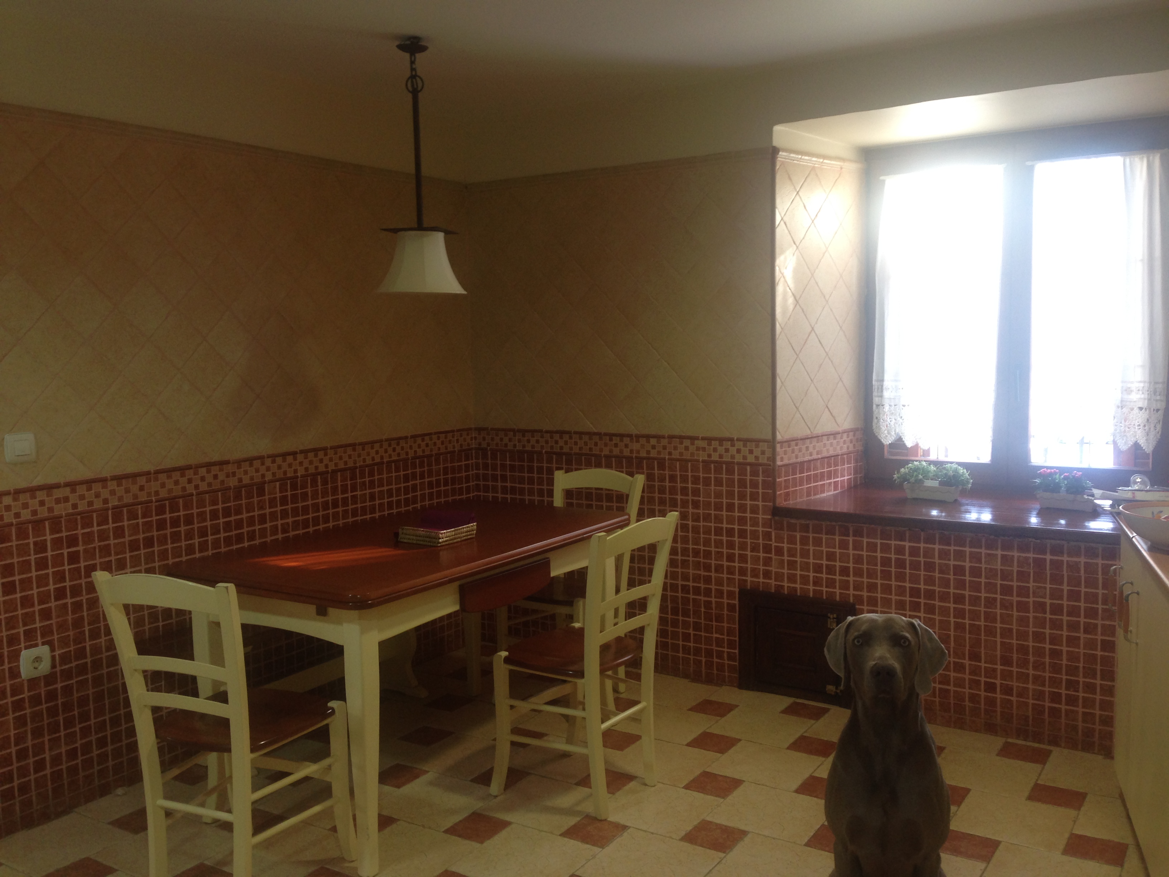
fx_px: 1114
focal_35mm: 33
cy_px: 438
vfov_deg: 42.9
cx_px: 584
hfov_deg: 55.4
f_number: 2.4
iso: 64
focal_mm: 4.12
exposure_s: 1/20
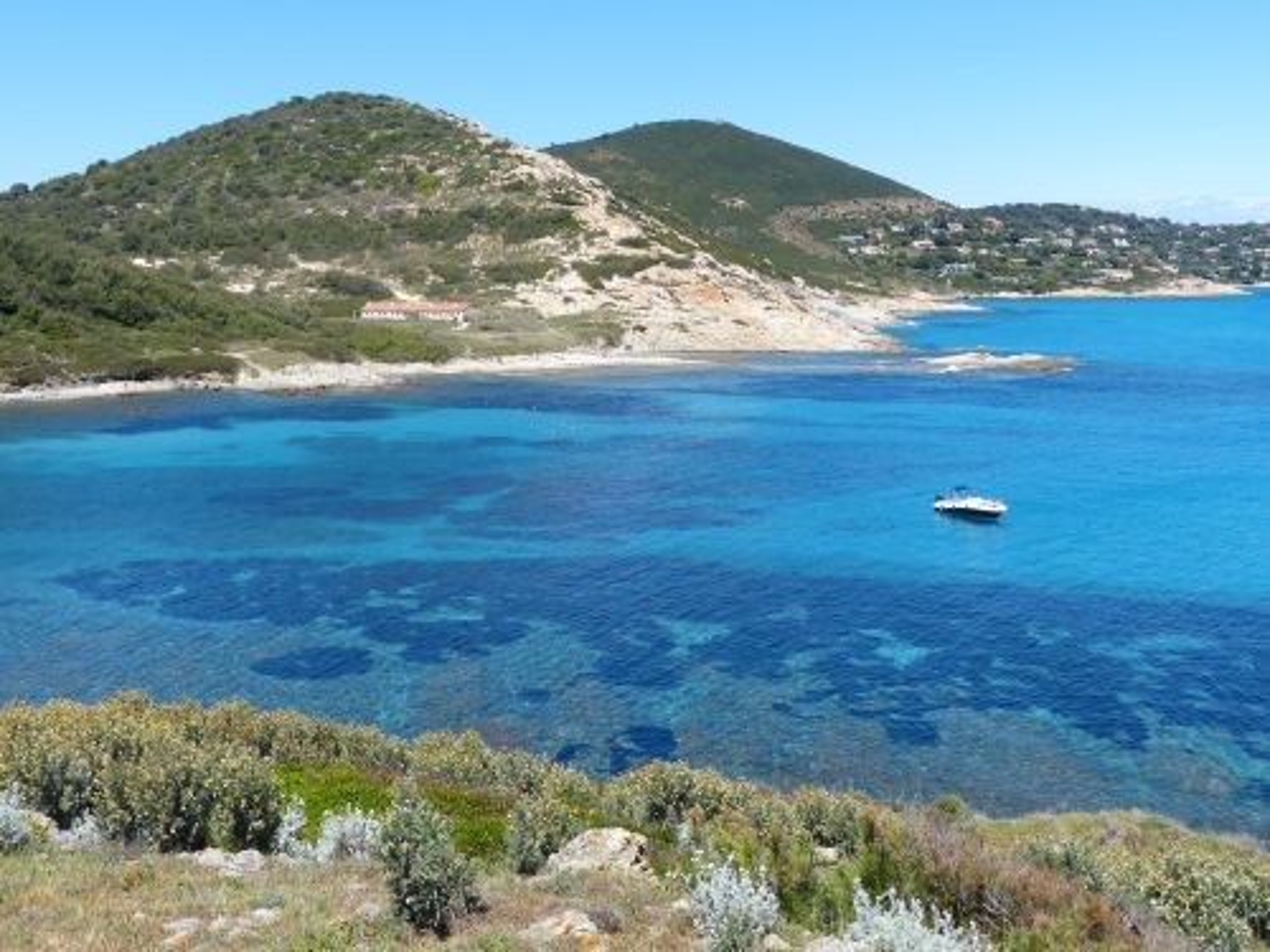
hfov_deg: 45.8
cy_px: 476
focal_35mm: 41
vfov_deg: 35.1
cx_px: 635
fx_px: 1504
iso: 100
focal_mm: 7.4
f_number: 4
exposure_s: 1/800
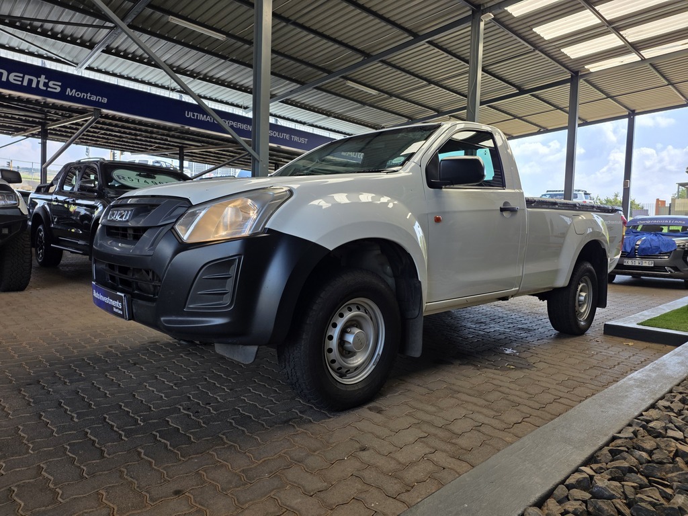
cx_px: 344
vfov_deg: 58.9
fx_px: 457
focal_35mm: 23
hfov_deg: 73.9
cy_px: 258
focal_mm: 6.25
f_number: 1.7
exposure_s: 1/1476
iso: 80
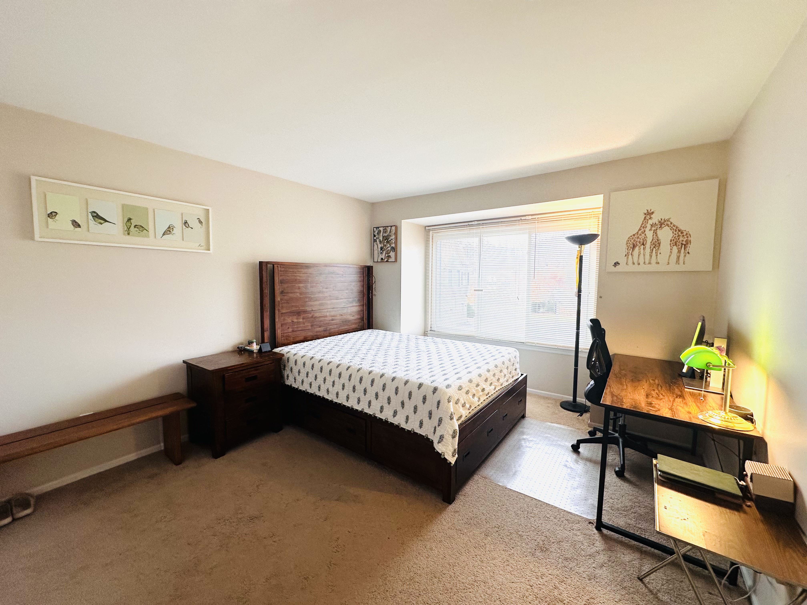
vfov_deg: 85.7
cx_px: 404
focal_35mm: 14
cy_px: 302
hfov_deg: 102.1
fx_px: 326
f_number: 2.2
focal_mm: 2.22
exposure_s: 1/120
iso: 100
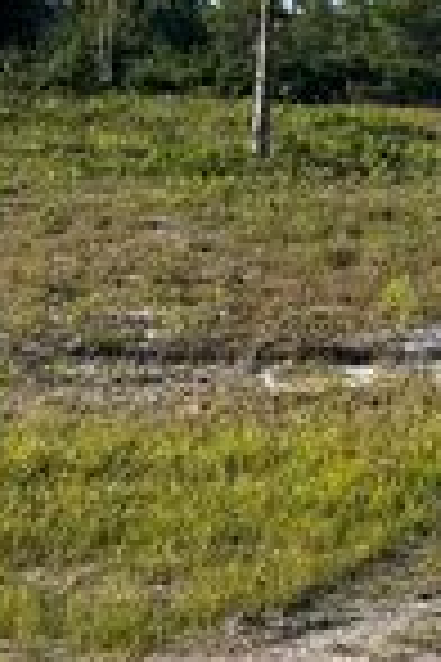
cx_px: 414
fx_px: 1690
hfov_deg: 14.7
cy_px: -79
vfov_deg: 21.0
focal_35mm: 92
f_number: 1.6
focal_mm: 5.1
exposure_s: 1/2755
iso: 50
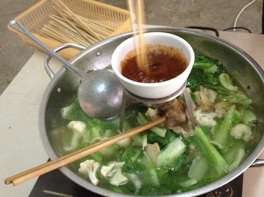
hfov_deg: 43.8
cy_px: 110
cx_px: 151
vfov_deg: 33.5
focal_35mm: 43
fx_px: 328
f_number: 2.4
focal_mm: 4.28
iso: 800
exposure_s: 1/15
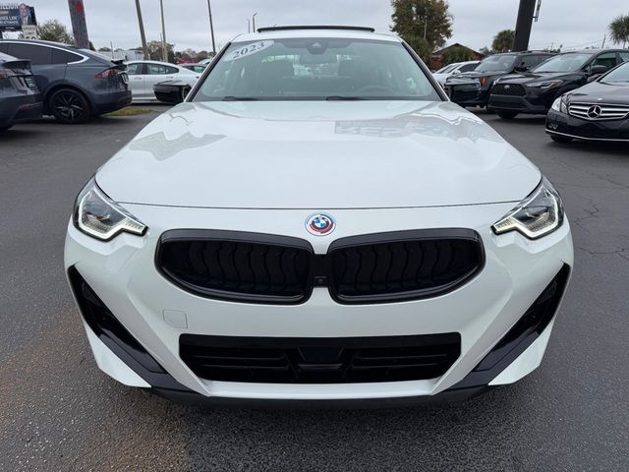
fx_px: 436
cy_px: 236
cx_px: 314
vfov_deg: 56.8
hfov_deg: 71.6
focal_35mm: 24
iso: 80
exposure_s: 1/3145
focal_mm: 6.76
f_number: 1.78
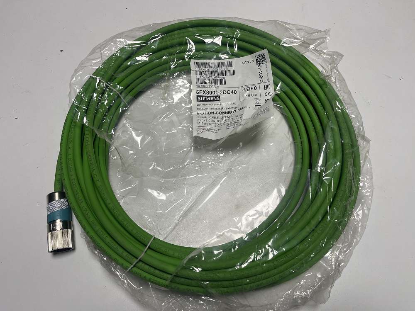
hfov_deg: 69.4
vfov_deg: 54.9
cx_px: 208
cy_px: 156
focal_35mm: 25
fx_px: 300
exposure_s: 1/100
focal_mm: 5.1
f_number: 1.6
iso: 80
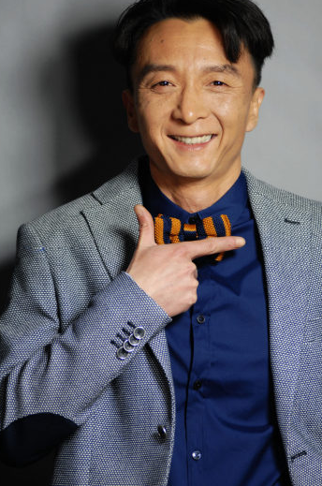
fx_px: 3389
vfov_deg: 8.2
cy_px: 247
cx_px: 180
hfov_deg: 5.4
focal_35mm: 252
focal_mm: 145
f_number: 2.8
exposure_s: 1/125
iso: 160
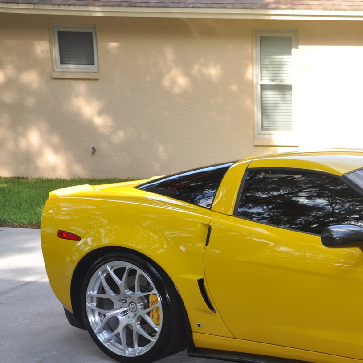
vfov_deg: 23.7
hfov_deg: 22.5
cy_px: 280
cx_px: 405
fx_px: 854
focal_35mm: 72
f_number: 5.6
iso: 200
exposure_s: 1/200
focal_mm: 24
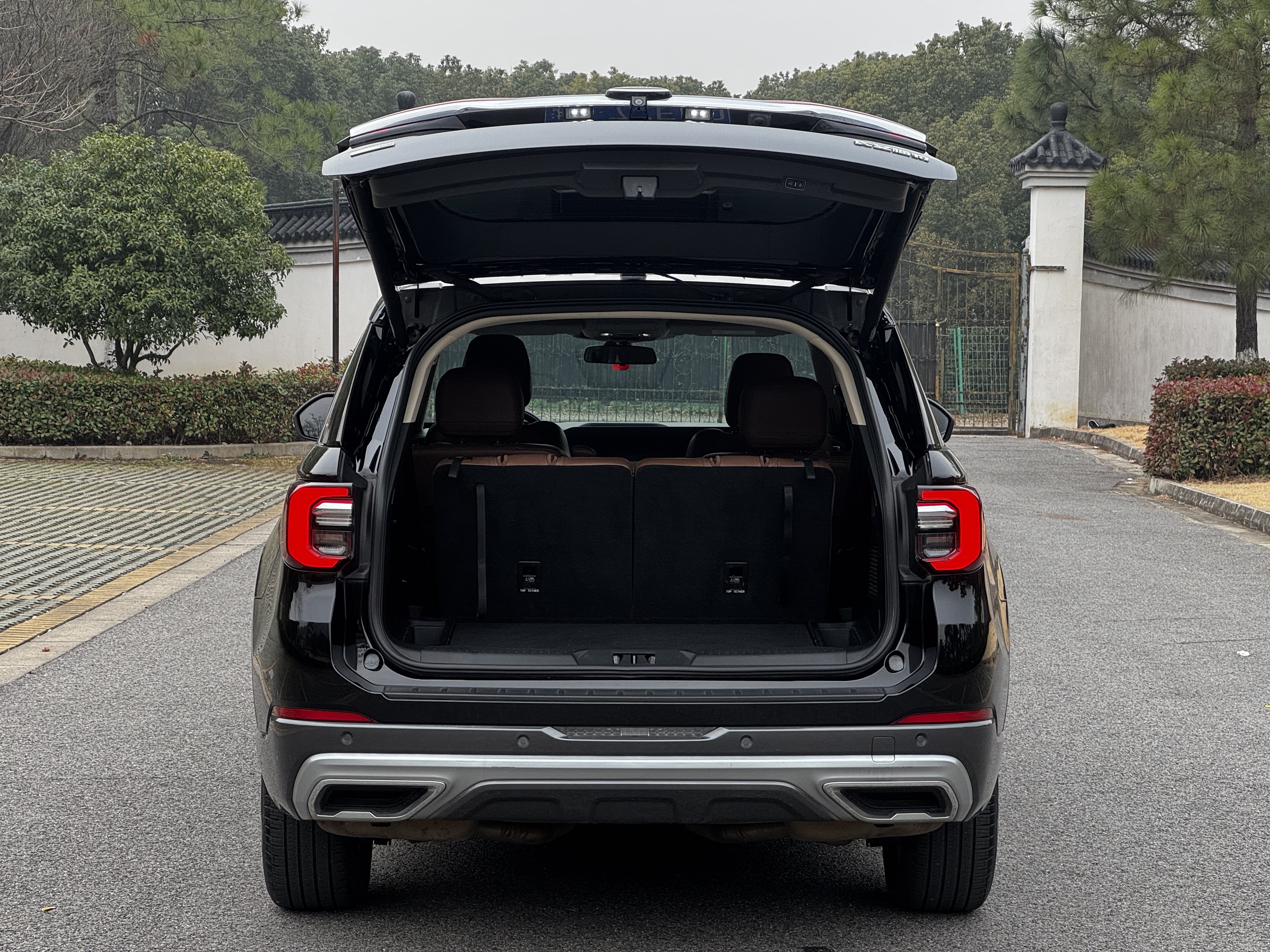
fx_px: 2825
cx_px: 635
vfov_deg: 19.1
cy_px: 476
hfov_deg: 25.3
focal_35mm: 77
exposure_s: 1/99
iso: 64
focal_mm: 9
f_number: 2.8
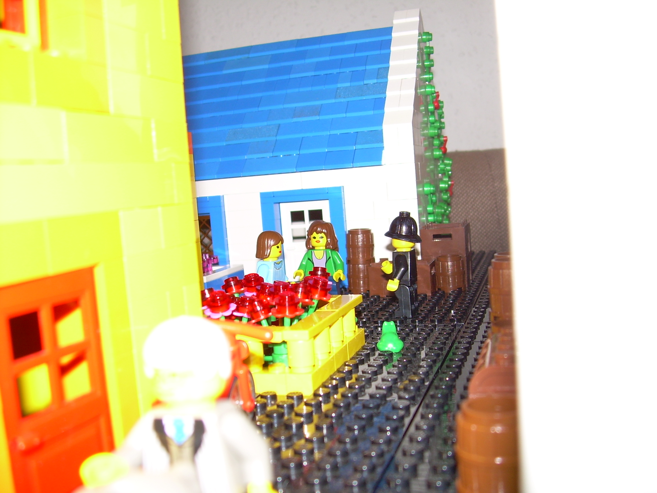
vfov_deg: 37.7
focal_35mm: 38
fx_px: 721
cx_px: 328
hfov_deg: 49.0
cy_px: 246
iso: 50
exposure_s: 1/60
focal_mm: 6.3
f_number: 2.8
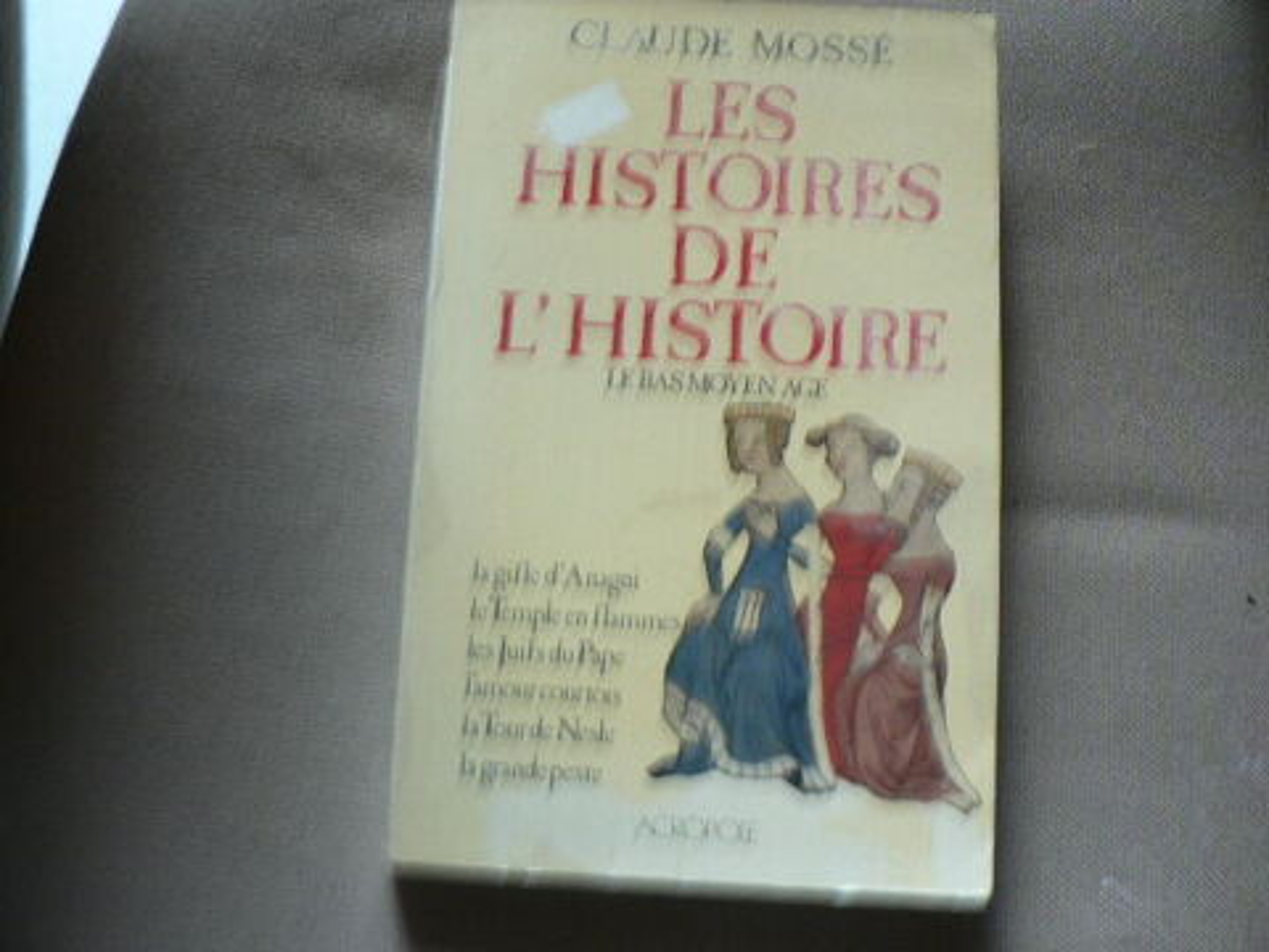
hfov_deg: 51.4
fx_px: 1320
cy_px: 476
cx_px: 634
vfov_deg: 39.7
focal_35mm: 36
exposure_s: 1/6
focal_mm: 6
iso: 100
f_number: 2.8
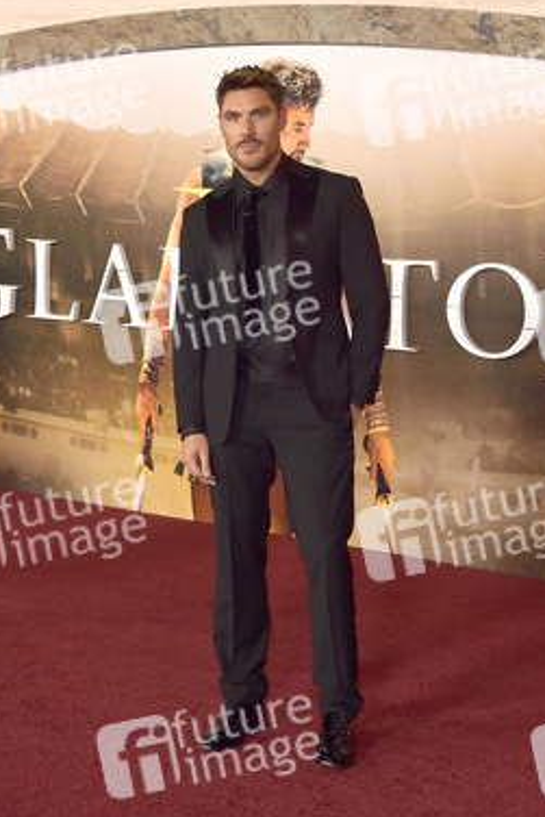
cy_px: 422
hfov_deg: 20.6
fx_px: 1497
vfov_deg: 30.5
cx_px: 272
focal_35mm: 66
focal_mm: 62
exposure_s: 1/250
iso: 800
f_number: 6.3
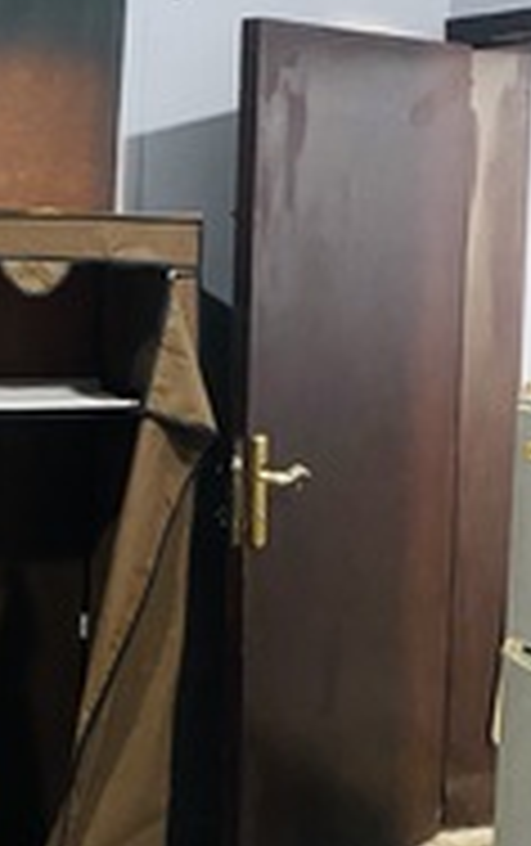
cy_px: 326
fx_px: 1547
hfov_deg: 17.8
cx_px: -218
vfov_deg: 30.5
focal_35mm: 67
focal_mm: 4.25
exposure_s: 1/30
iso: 640
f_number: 1.8
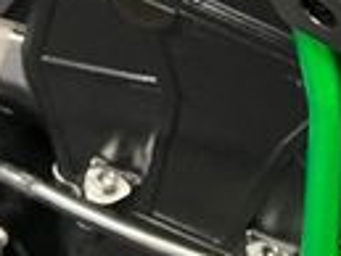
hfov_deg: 14.6
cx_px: 457
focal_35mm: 129
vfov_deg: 10.5
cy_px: -272
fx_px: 1272
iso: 400
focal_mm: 5.1
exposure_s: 1/50
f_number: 1.6
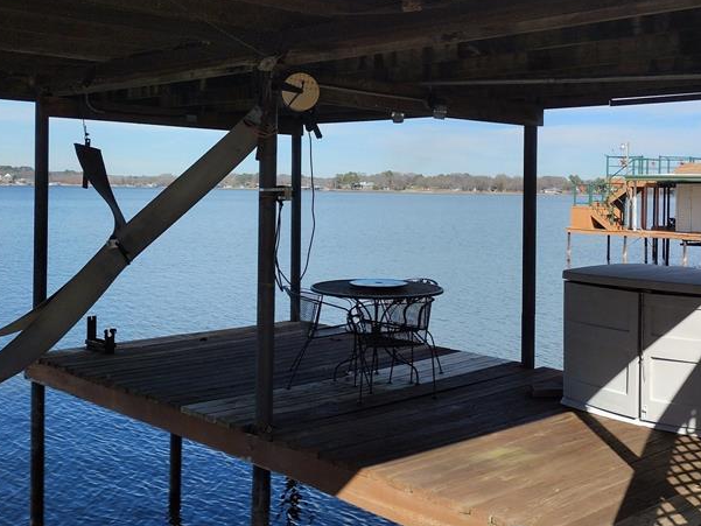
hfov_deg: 41.2
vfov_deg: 31.4
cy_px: 190
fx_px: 932
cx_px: 376
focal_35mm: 46
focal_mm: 4.71
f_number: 1.7
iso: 100
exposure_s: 1/4306
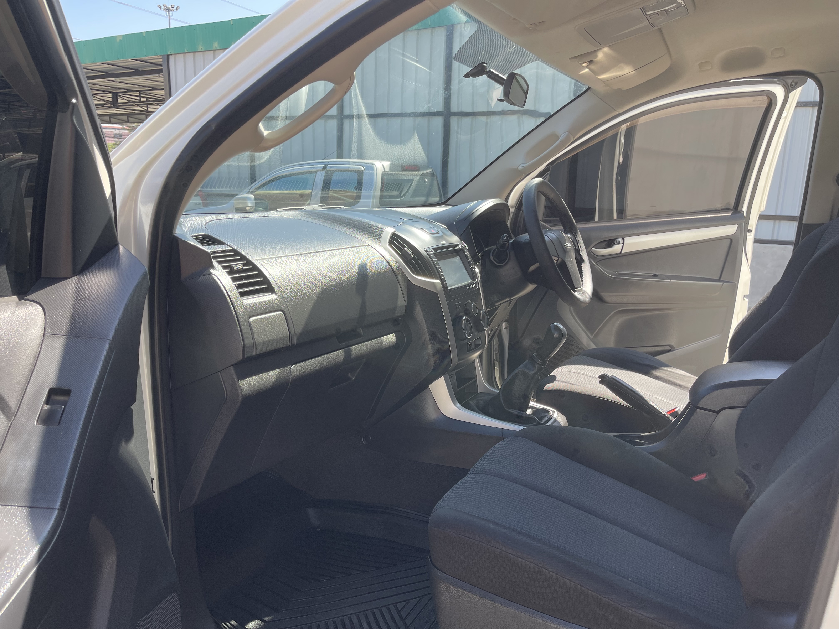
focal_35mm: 25
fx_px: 606
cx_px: 420
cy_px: 314
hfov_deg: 69.4
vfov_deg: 54.9
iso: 32
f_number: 1.6
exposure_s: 1/543
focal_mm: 5.1
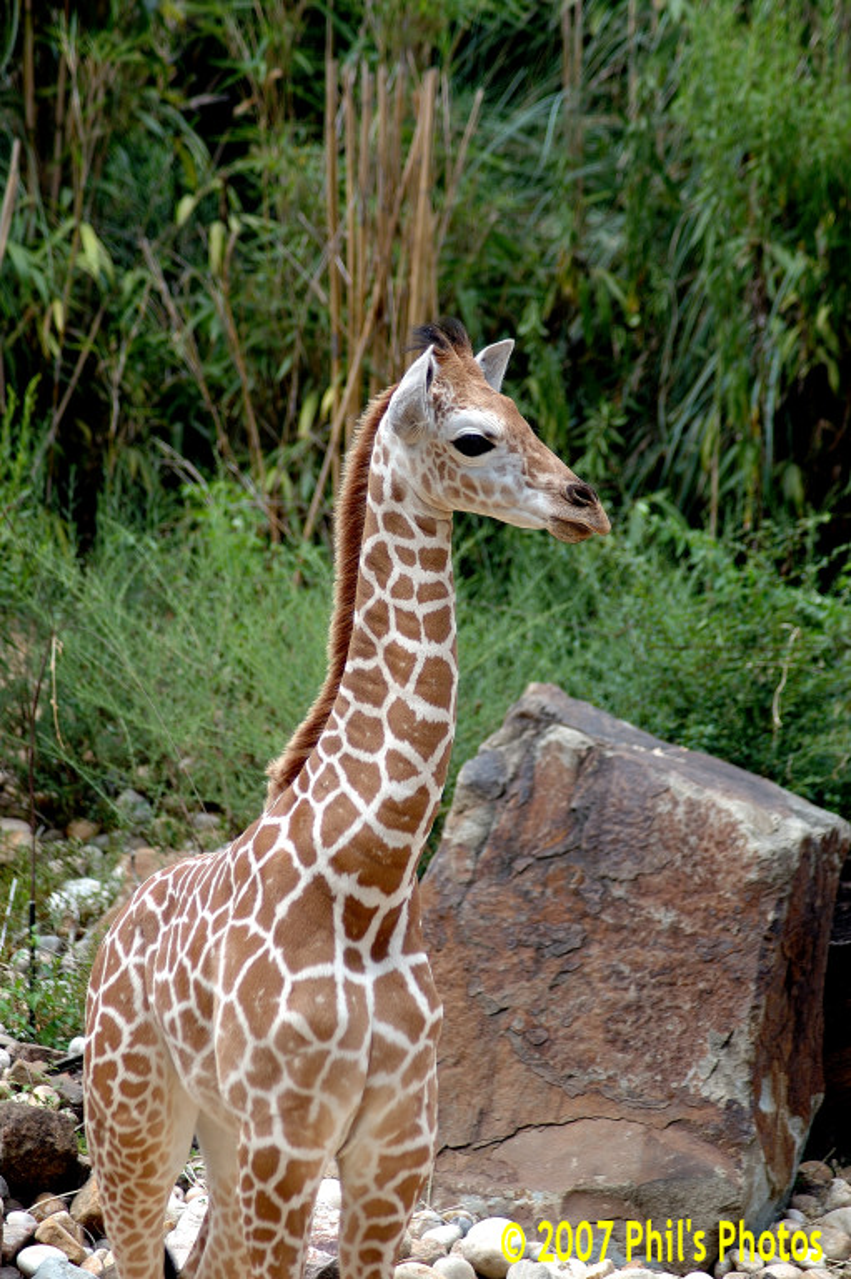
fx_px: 6923
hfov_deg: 7.0
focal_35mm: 195
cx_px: 426
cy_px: 640
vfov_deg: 10.6
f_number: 4.5
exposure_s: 1/500
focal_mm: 130
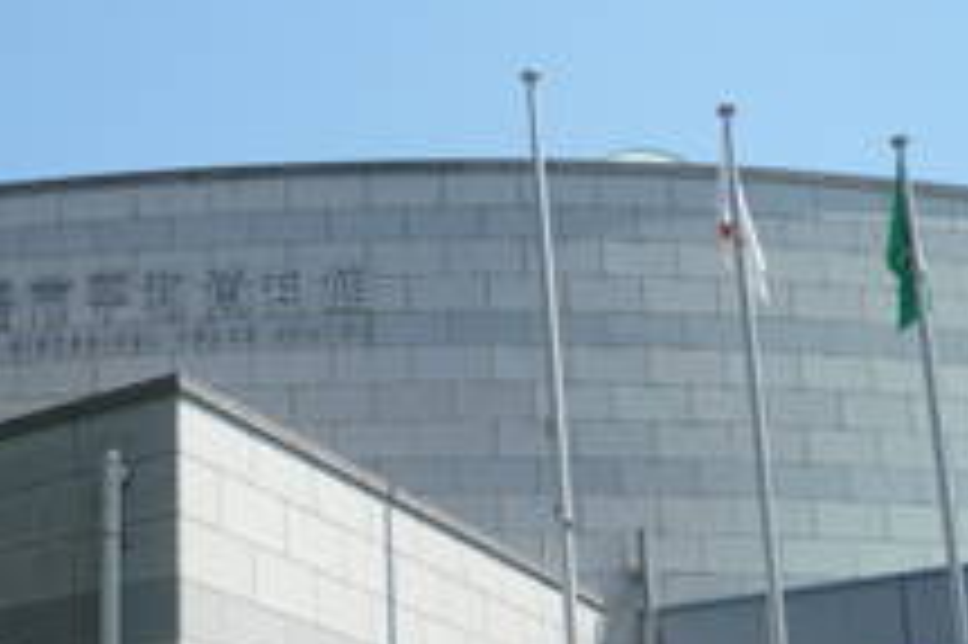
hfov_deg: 32.8
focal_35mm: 58
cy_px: 658
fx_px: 1558
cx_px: 104
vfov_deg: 22.4
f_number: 8
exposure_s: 1/160
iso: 100
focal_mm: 4.9
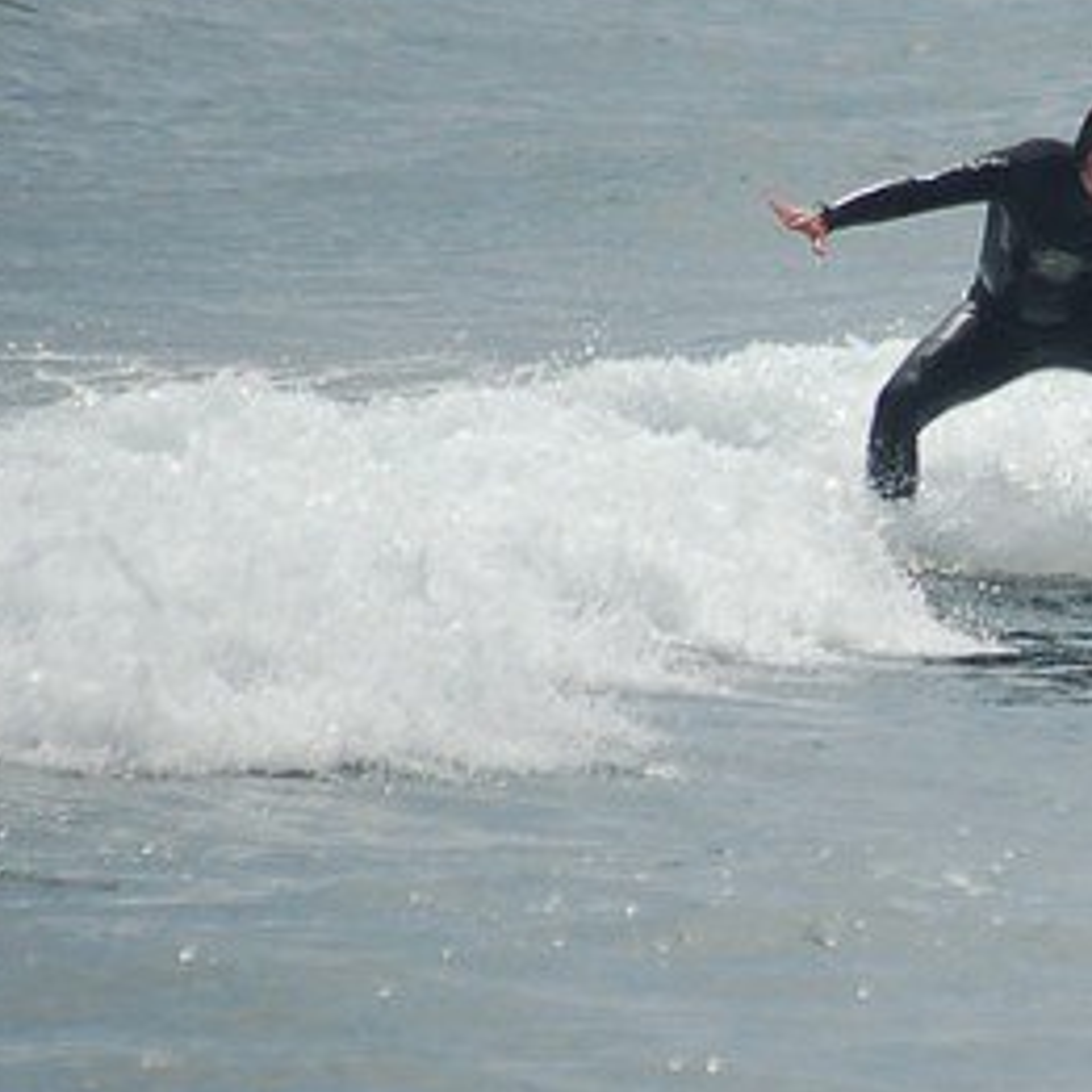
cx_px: 1243
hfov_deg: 1.9
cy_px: 494
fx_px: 33513
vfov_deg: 1.9
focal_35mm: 939
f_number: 6
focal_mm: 300
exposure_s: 1/2000
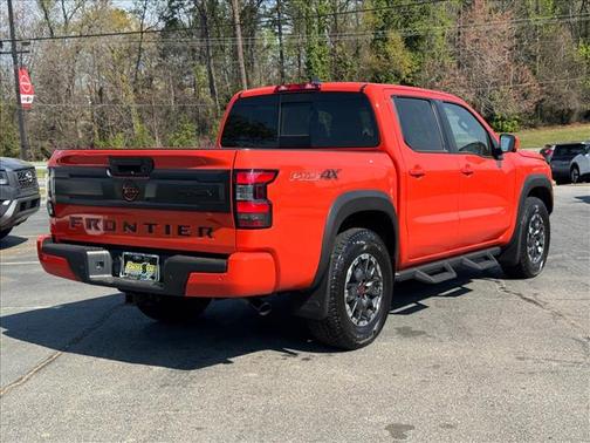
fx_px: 818
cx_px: 295
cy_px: 222
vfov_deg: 30.3
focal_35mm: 48
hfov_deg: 39.7
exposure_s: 1/2331
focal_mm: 6.76
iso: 64
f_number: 1.78
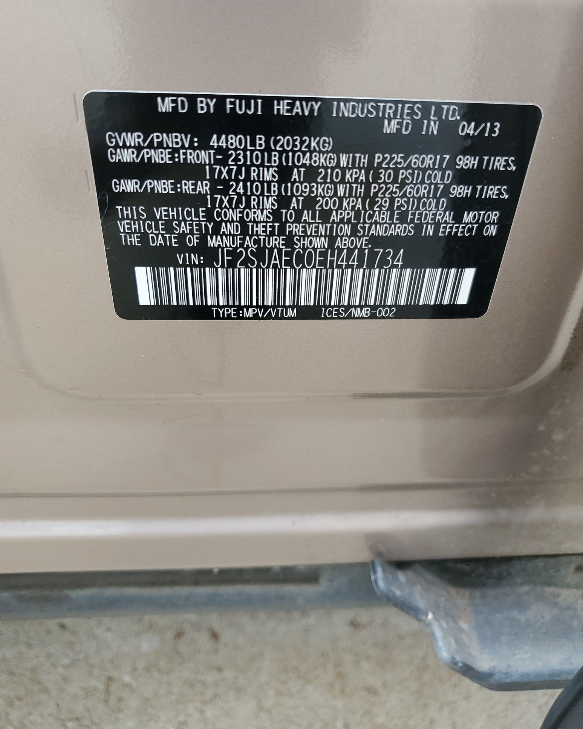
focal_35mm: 28
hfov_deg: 51.5
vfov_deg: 62.2
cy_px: 345
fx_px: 604
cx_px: 290
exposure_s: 1/227
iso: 50
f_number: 1.5
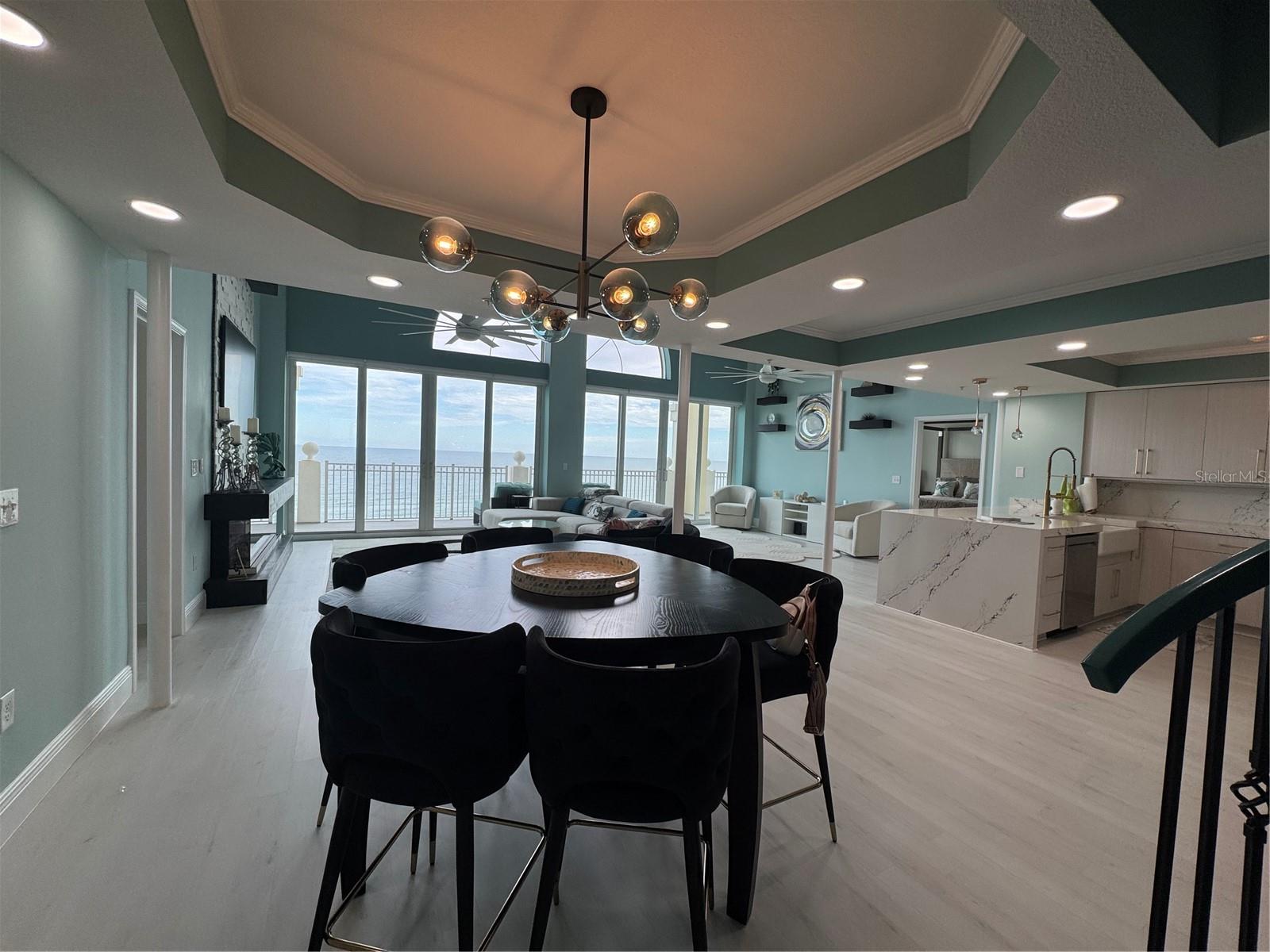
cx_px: 635
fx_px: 514
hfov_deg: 102.1
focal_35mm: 14
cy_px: 476
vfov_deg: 85.7
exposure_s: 1/157
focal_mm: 2.22
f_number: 2.2
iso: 40
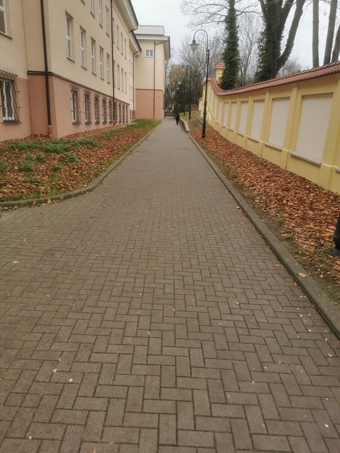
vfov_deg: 65.3
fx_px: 354
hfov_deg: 51.4
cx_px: 170
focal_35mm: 27
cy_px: 226
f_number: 1.6
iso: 50
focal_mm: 5.56
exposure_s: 1/346
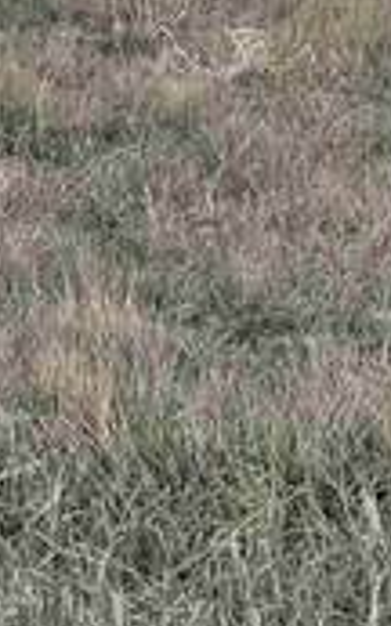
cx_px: -1589
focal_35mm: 188
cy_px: -449
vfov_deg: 10.6
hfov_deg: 5.3
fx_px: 3208
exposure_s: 1/450
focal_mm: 6.76
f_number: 1.78
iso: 100
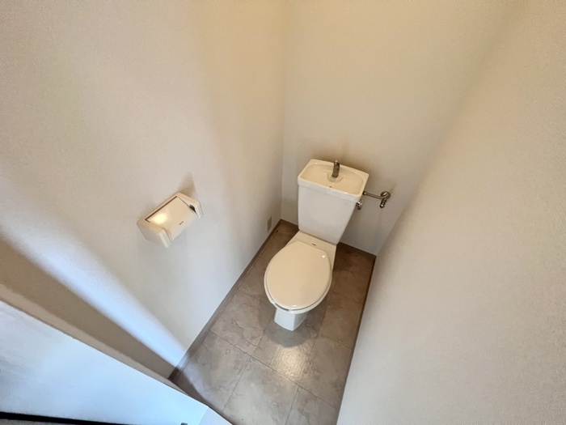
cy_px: 212
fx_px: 213
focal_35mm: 13
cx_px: 283
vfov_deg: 89.9
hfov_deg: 106.2
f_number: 1.8
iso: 800
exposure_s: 1/60
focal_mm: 1.57
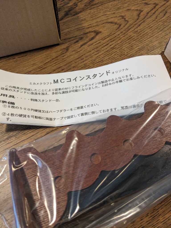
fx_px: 178
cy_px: 114
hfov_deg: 51.4
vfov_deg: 65.3
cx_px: 86
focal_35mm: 27
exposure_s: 1/50
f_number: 1.73
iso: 125
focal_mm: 4.38
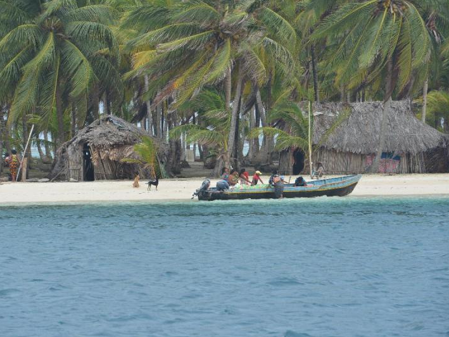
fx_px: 2815
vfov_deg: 6.8
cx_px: 200
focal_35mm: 217
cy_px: 168
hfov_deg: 9.1
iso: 160
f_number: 9
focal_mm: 200
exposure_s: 1/320
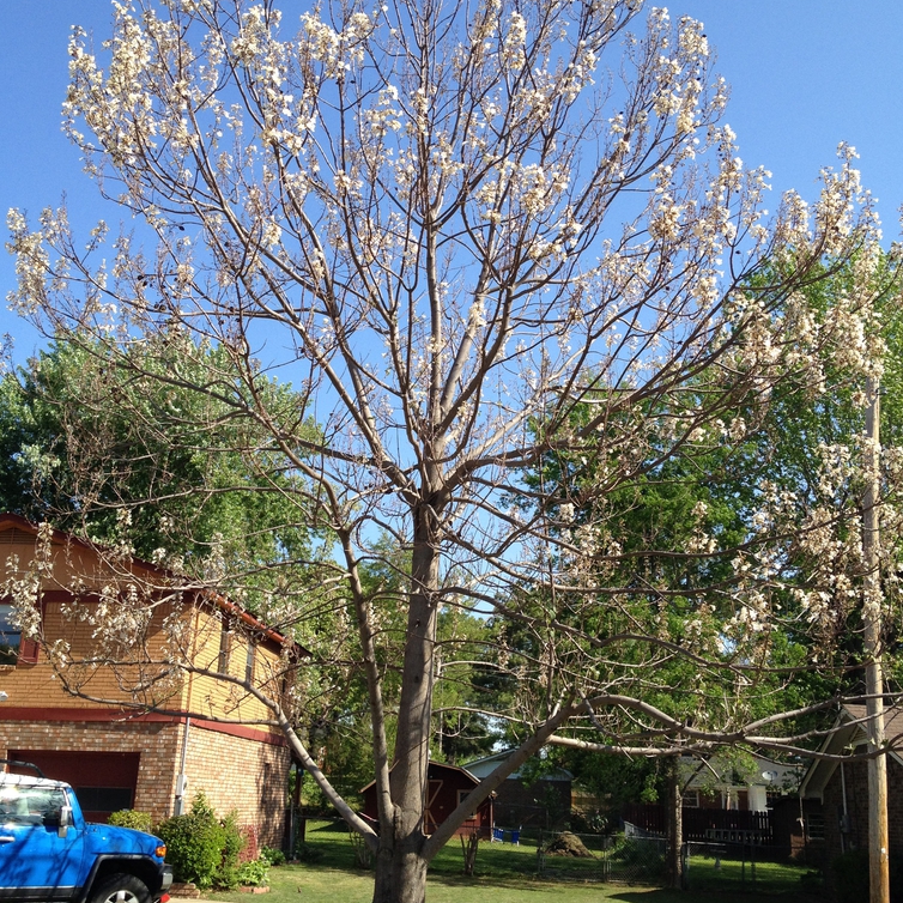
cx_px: 448
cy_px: 399
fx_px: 1240
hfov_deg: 40.0
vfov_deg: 40.0
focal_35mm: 42
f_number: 2.4
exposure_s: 1/986
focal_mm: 4.28
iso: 50
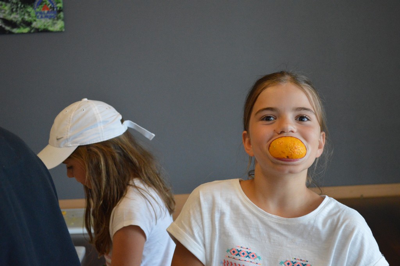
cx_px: 200
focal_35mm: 63
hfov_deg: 31.9
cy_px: 133
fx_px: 699
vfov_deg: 21.5
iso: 2200
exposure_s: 1/160
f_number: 5.3
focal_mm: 42
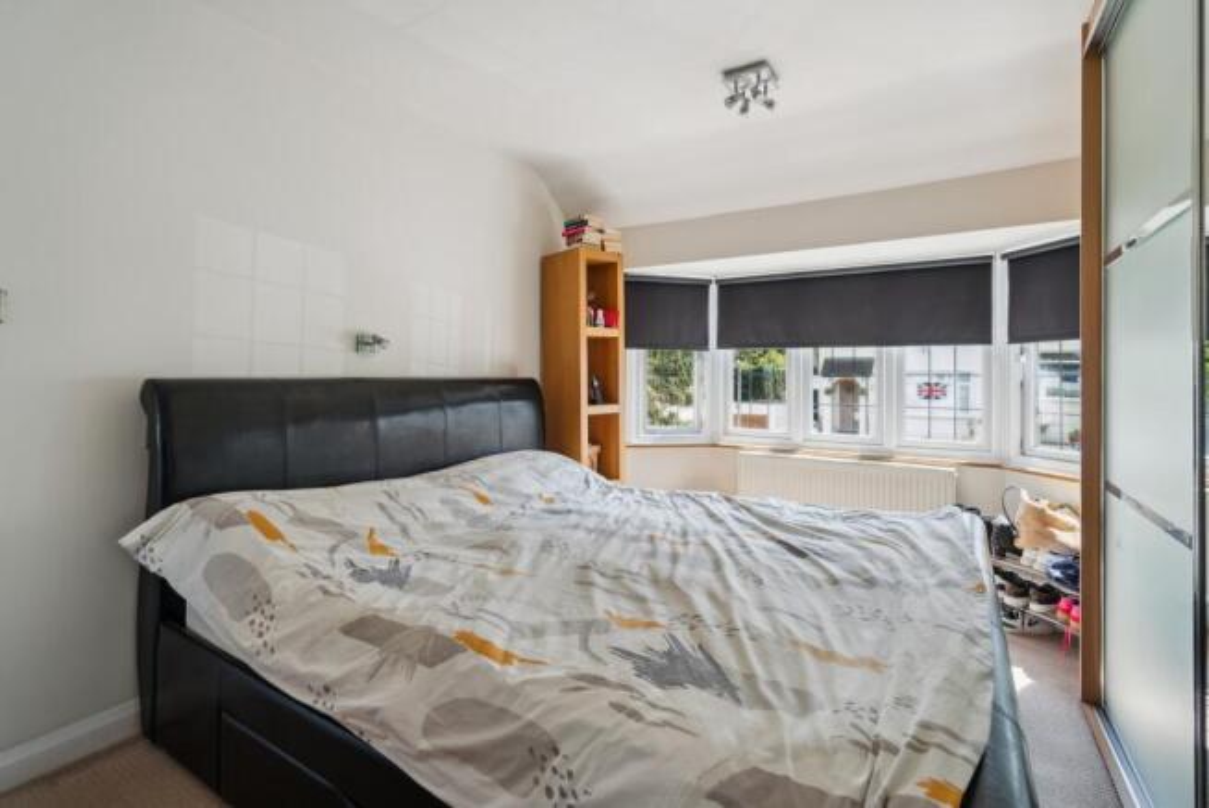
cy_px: 404
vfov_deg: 73.8
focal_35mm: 16
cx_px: 604
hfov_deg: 96.7
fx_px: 538
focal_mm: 16
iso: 640
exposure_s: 1/60
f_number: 5
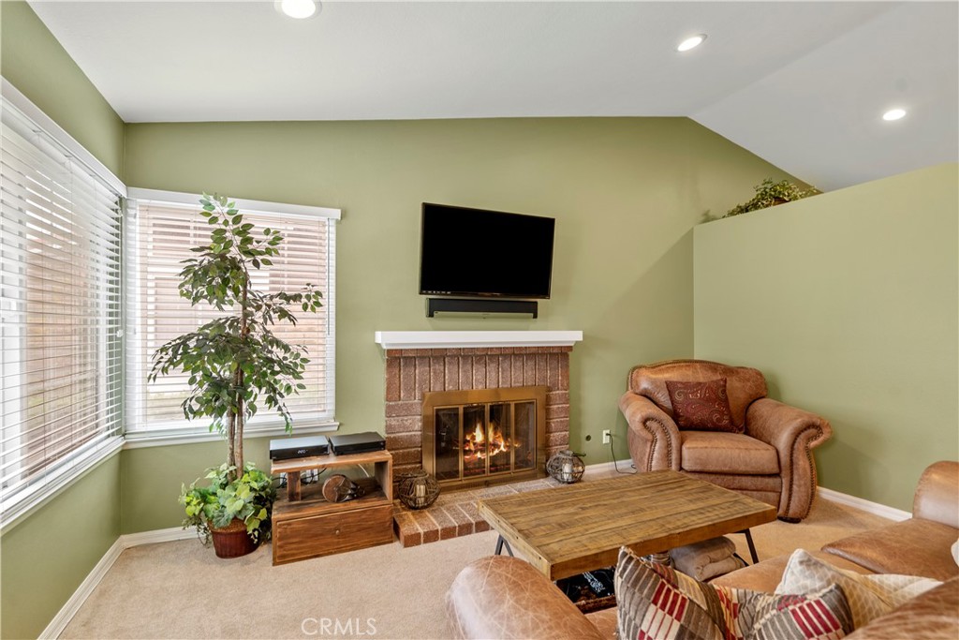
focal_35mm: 16
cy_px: 320
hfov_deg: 96.7
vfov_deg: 73.8
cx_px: 480
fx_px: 426
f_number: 6.3
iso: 250
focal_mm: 16
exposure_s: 1/5
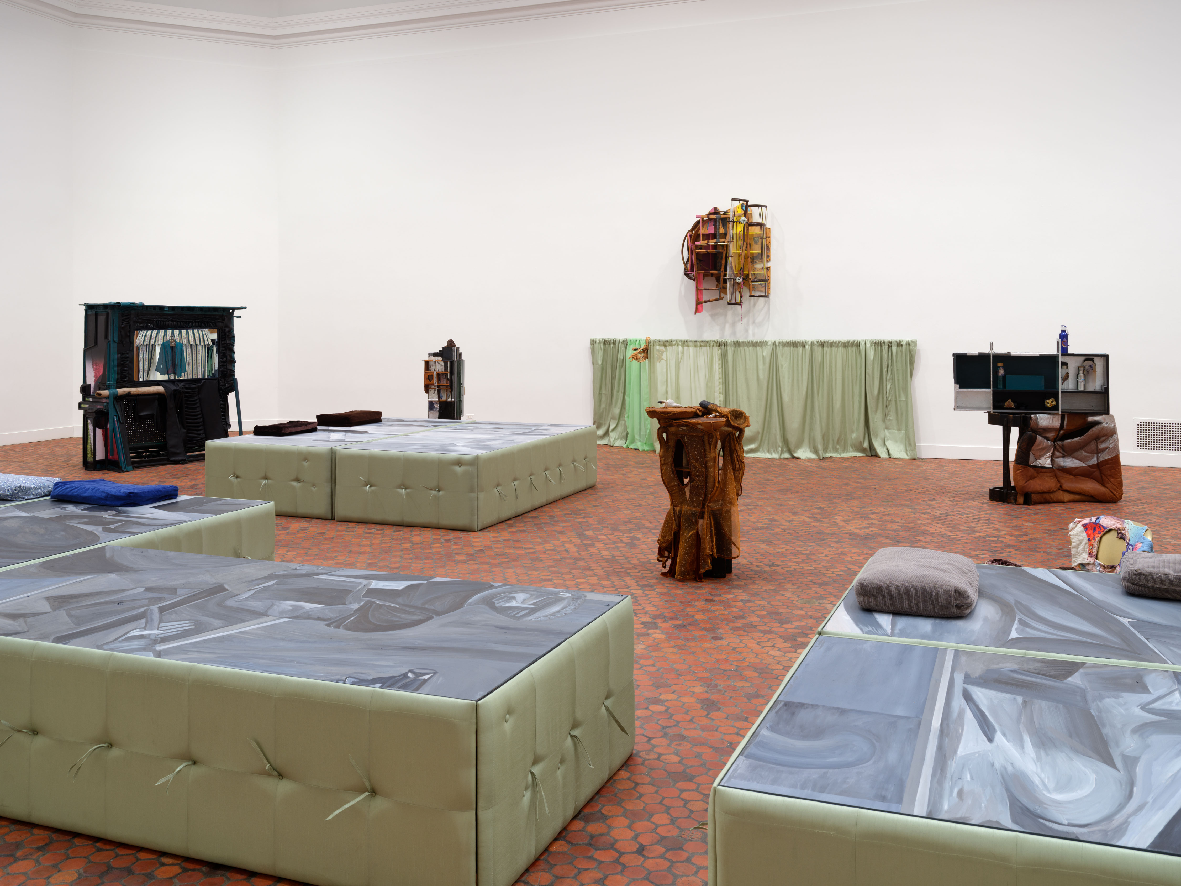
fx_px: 1058
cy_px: 443
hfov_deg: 58.4
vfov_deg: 45.4
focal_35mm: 31
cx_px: 590
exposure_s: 1/1.25
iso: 100
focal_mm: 38.9
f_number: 16
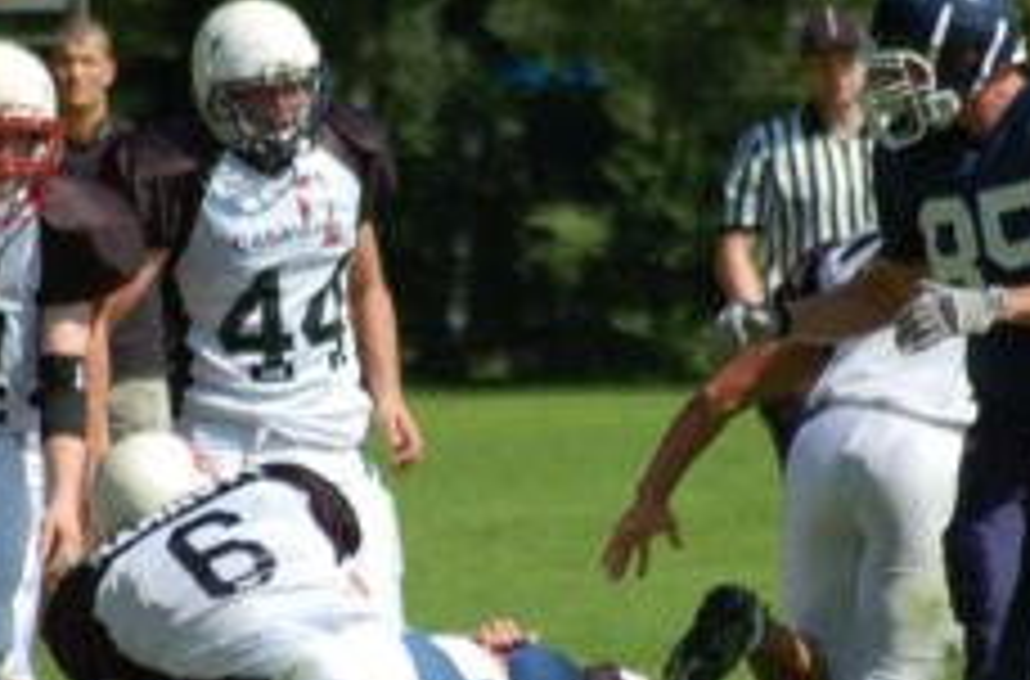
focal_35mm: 713
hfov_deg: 2.9
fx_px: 20330
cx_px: 344
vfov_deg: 1.9
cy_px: 419
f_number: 5.3
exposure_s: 1/1000
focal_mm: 240
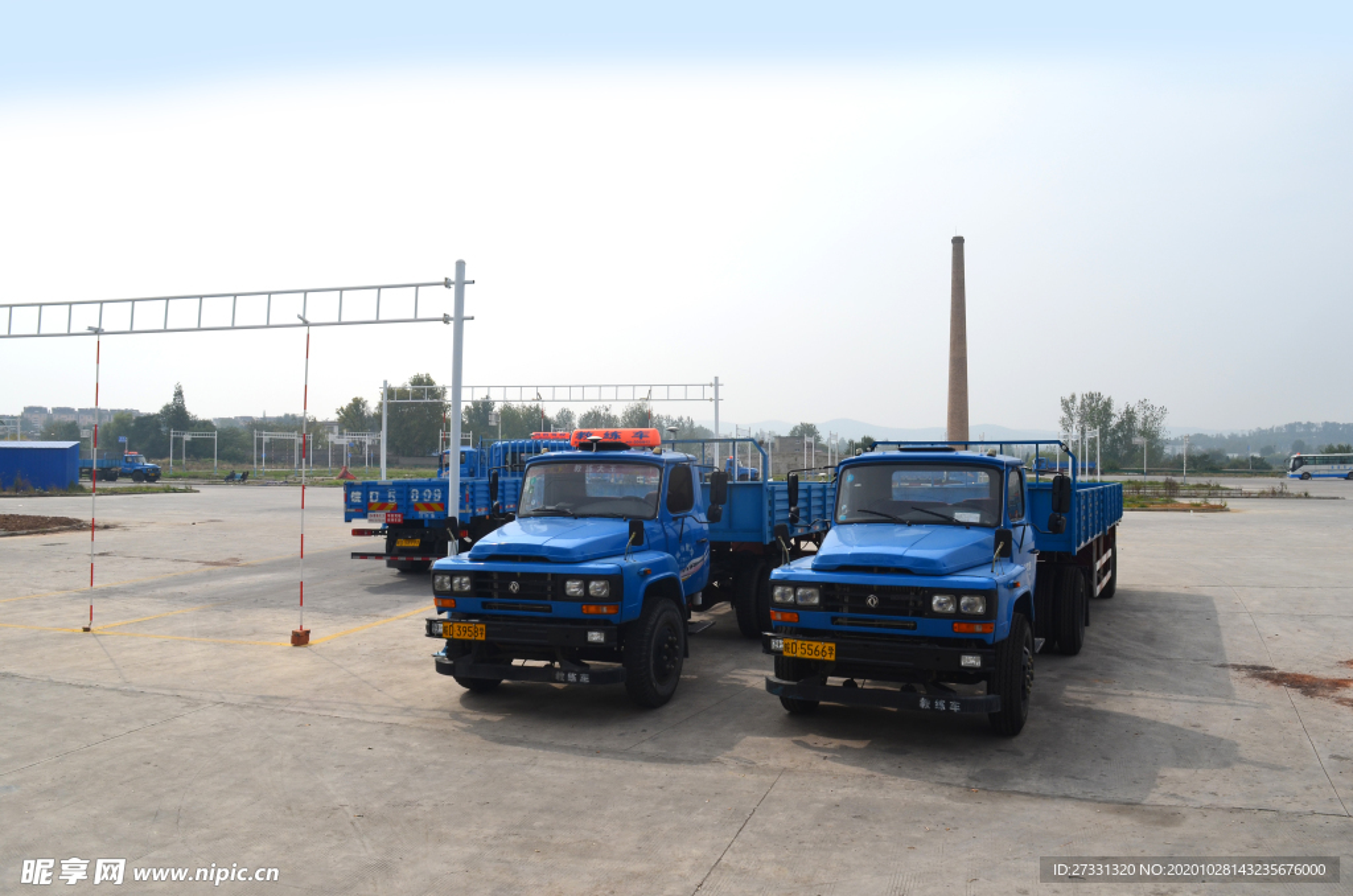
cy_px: 448
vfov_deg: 47.7
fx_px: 1013
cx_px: 676
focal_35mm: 27
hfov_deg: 67.5
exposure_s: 1/400
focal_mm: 18
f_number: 11
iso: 200
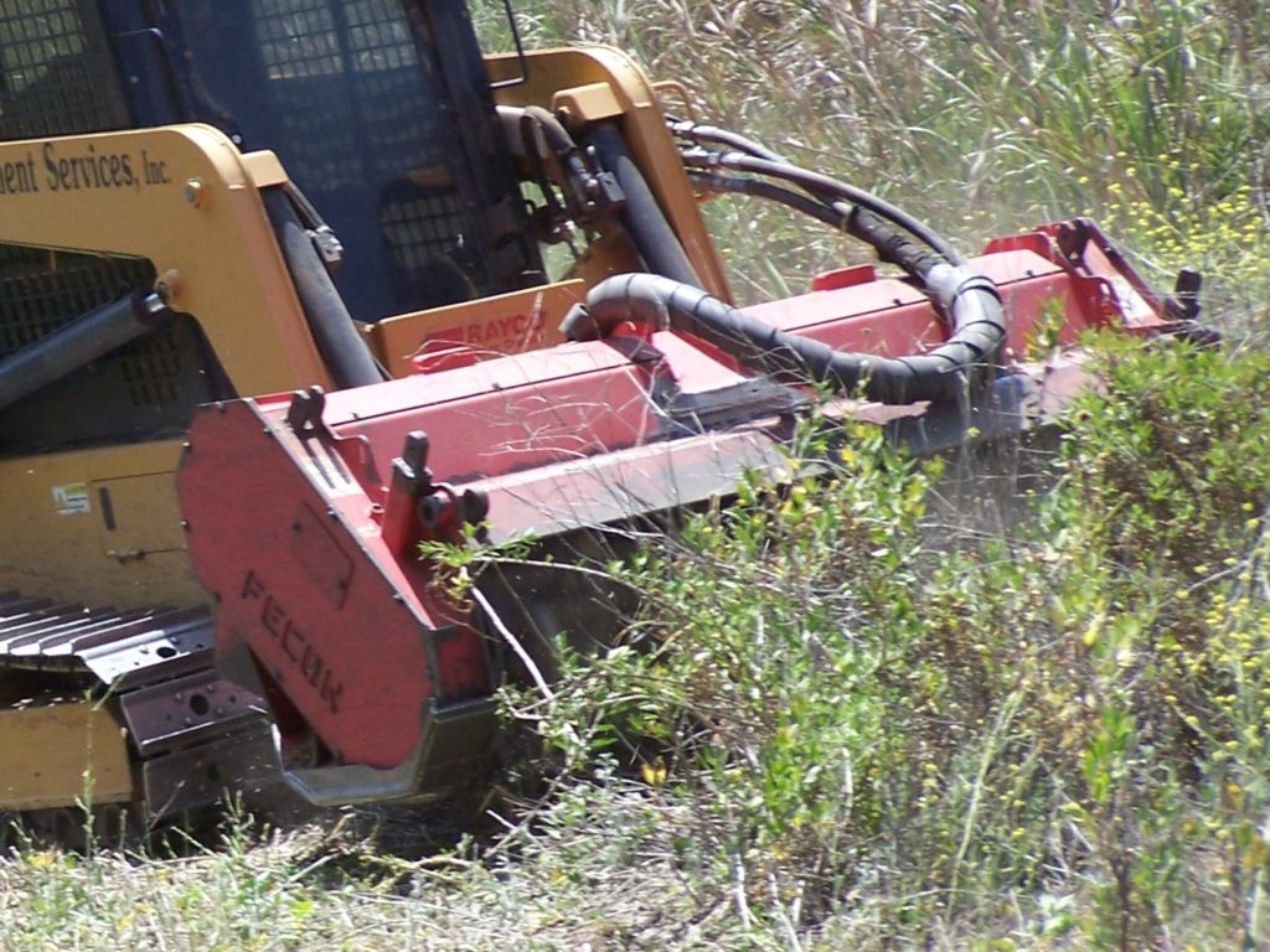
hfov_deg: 10.5
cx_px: 635
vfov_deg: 7.9
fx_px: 6934
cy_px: 476
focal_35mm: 189
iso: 80
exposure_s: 1/500
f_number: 3.2
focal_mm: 31.3
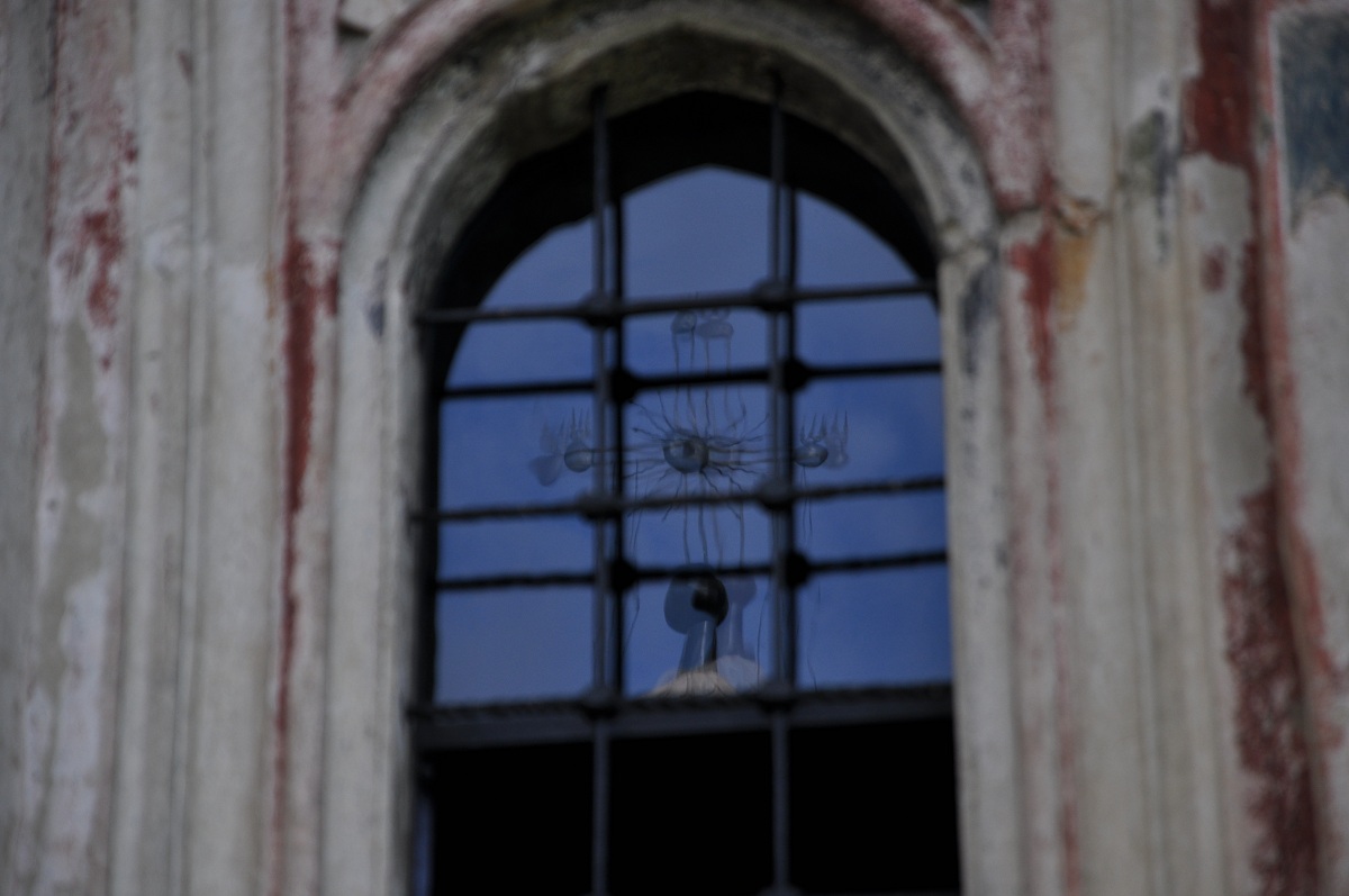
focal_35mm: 158
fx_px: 5895
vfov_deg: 8.7
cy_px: 448
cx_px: 674
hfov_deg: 13.1
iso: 200
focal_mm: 105
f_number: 5.6
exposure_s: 1/250
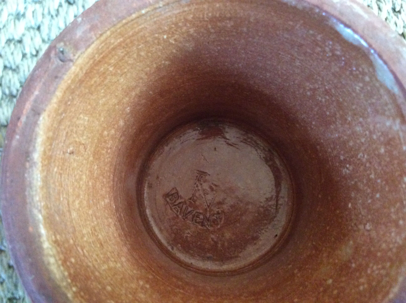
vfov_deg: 44.1
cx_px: 203
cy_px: 152
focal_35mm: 32
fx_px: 375
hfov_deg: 56.9
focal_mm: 3.3
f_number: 2.4
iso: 400
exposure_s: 1/17
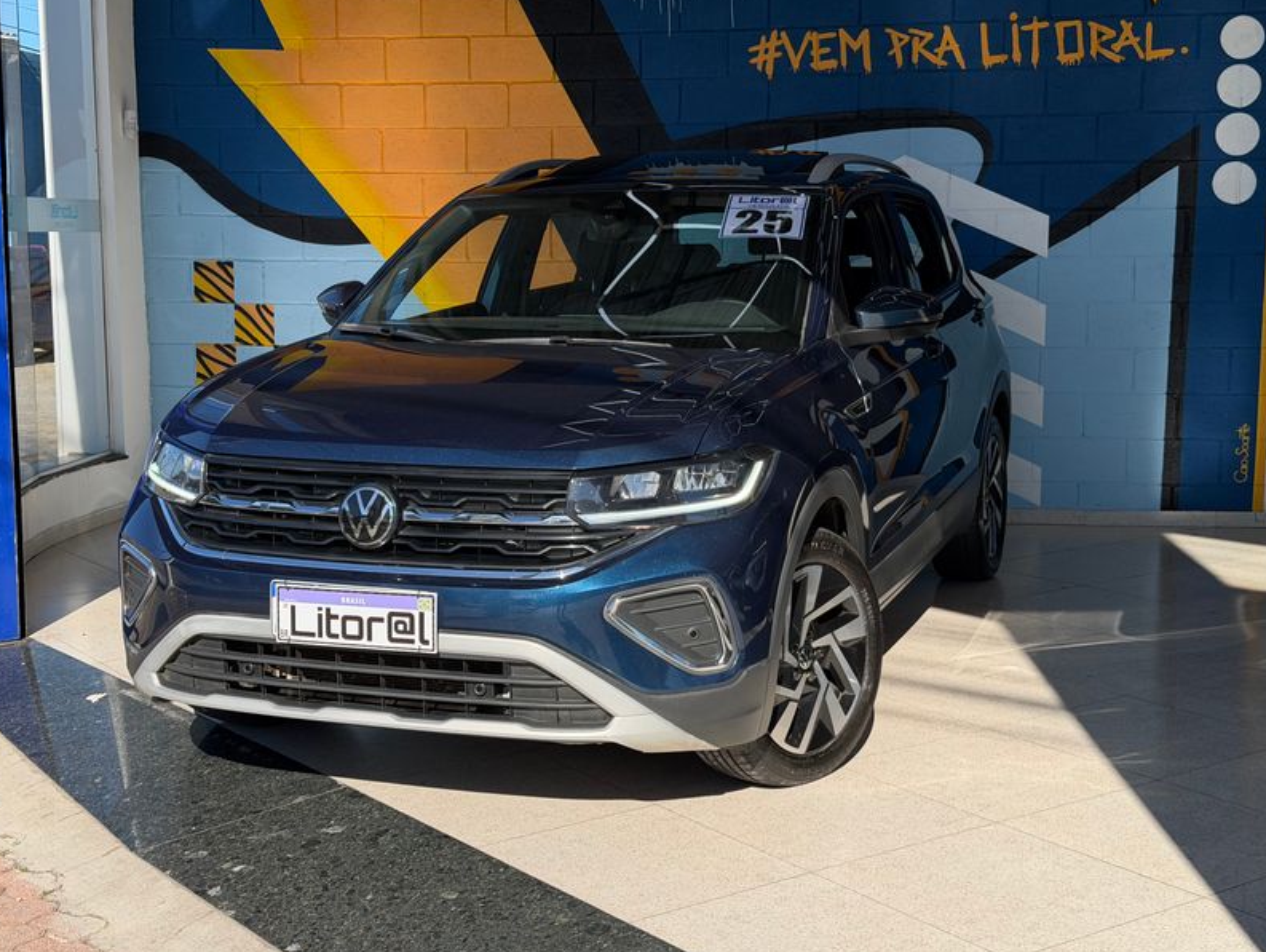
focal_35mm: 49
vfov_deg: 29.7
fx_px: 1793
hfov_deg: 38.9
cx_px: 623
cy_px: 474
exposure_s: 1/3226
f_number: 1.78
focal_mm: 6.76
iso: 100
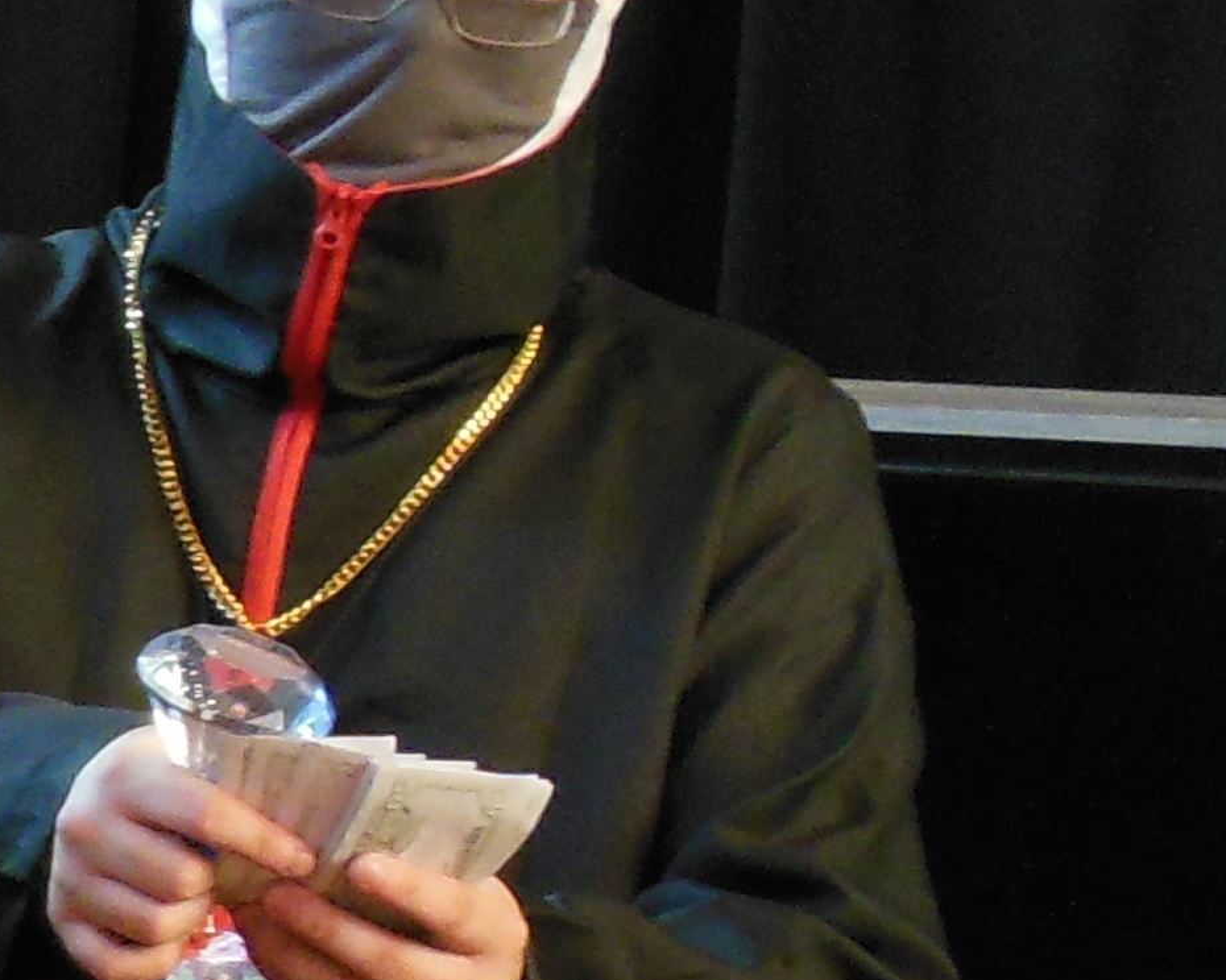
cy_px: 1716
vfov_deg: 7.2
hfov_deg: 8.5
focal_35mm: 208
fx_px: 7547
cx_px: -1674
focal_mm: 7.7
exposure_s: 1/15
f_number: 3.8
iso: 400
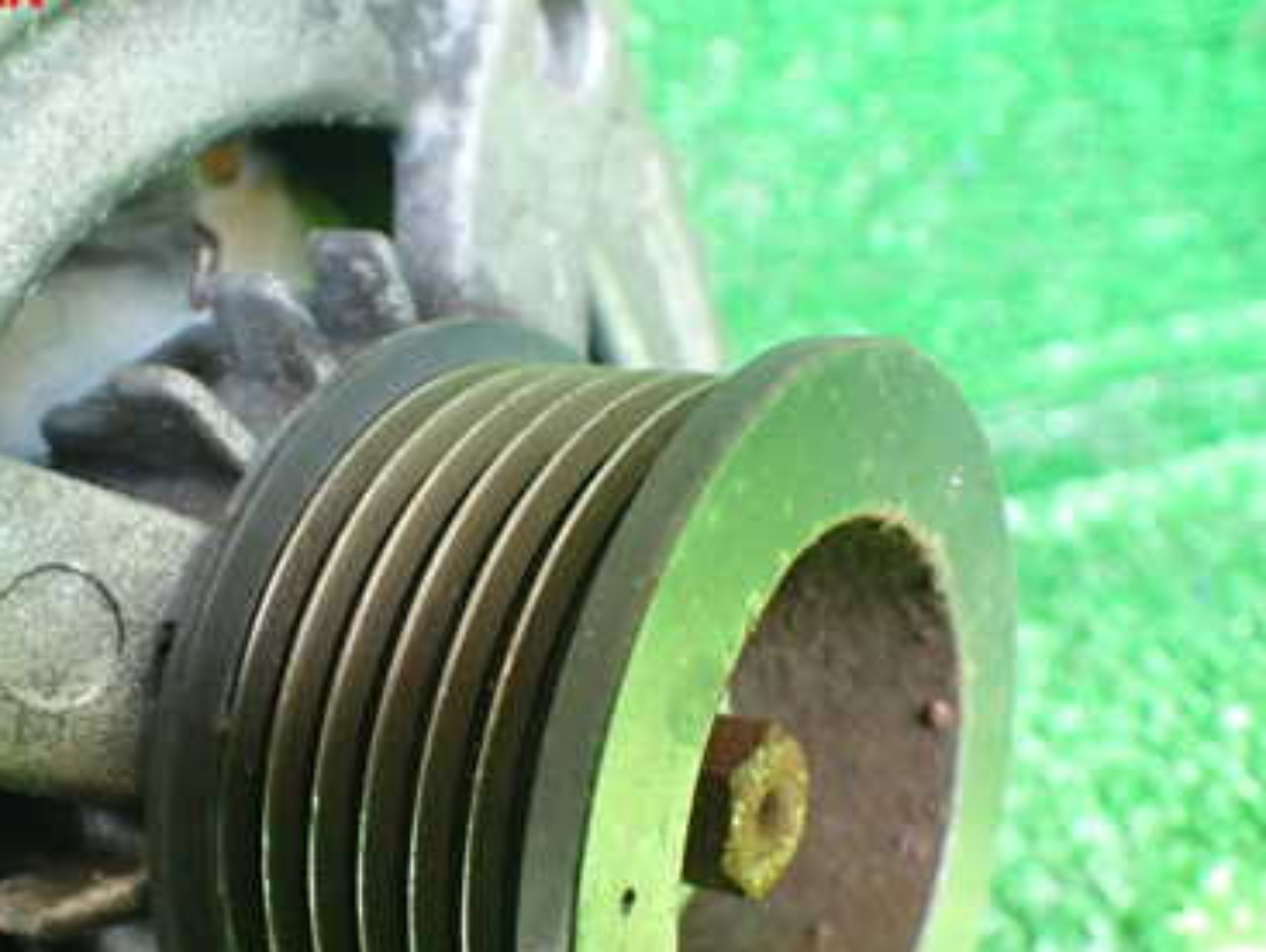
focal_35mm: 49
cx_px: 452
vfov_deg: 29.3
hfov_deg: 38.5
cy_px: 717
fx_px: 1794
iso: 640
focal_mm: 5.4
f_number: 2.3
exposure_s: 1/125
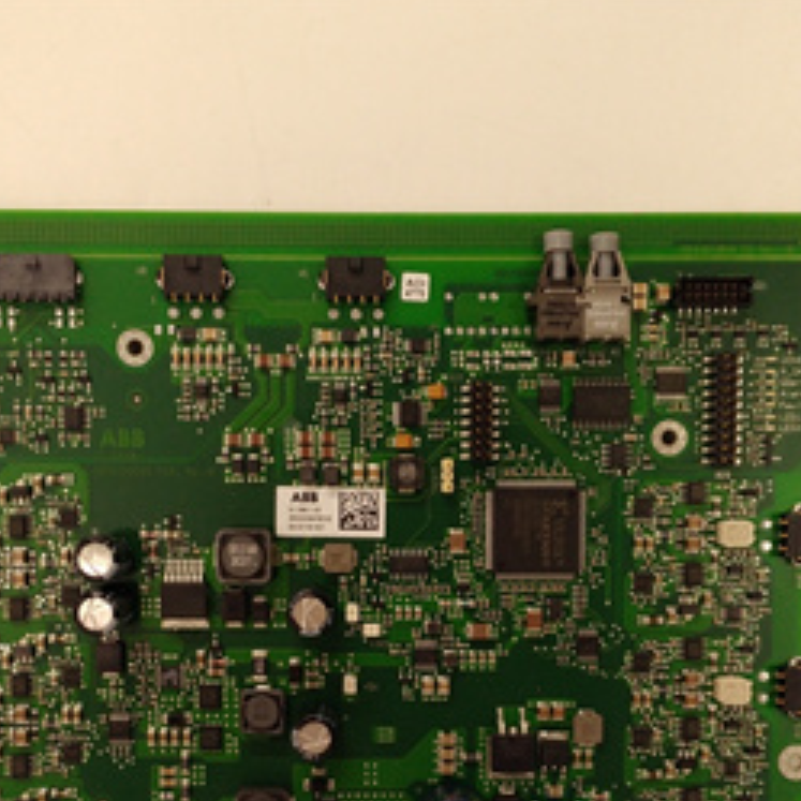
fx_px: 1257
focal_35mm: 48
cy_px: 590
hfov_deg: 35.3
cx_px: 383
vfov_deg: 34.7
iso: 177
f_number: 2
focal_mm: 3.79
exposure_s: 1/33
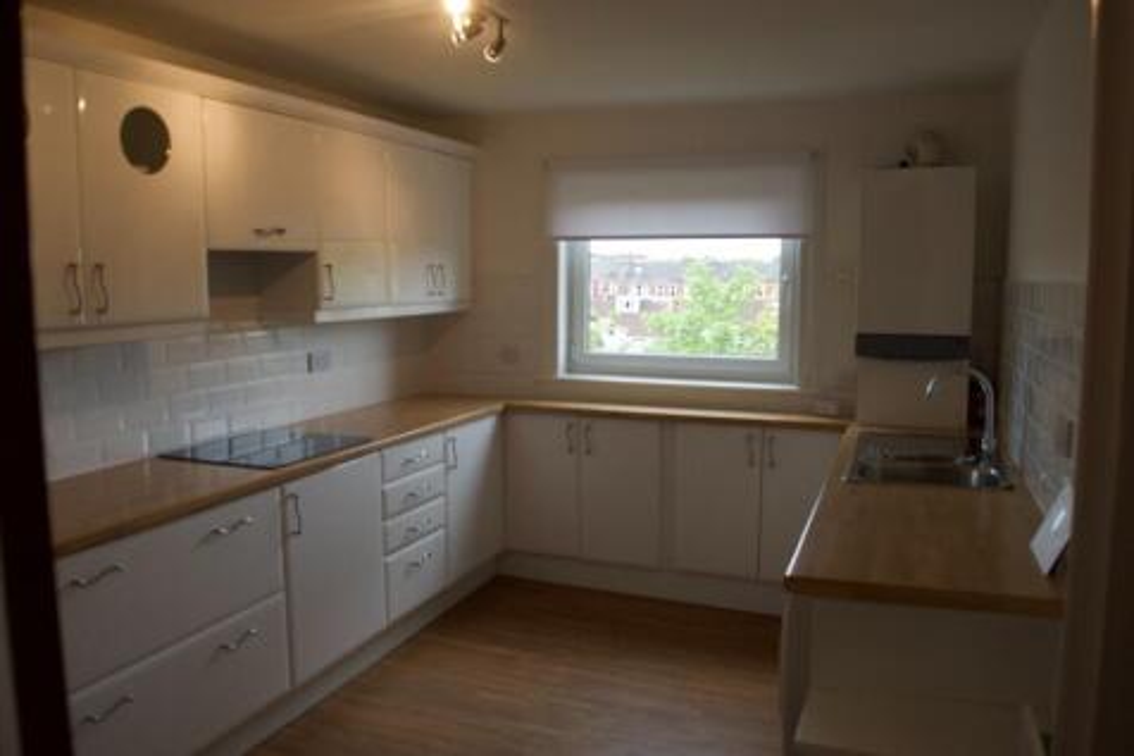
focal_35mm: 27
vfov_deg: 47.9
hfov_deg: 67.4
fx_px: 850
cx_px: 567
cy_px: 378
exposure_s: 1/125
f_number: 5.6
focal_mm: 18
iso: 400
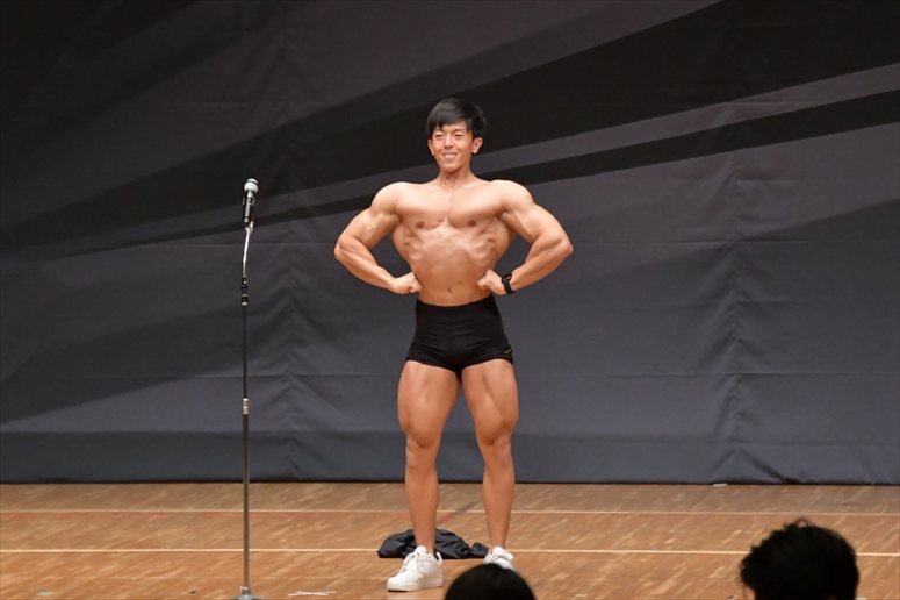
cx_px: 450
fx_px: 6372
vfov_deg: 5.4
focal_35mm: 255
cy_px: 300
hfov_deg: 8.1
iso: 6400
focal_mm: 170
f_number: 5.6
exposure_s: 1/400
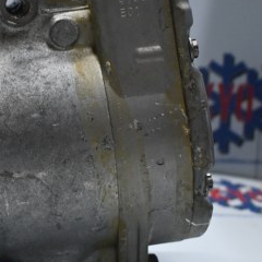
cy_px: 34
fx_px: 892
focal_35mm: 104
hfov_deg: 16.3
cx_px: -20
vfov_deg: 16.5
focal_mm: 24.5
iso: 1100
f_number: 4.2
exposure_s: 1/125
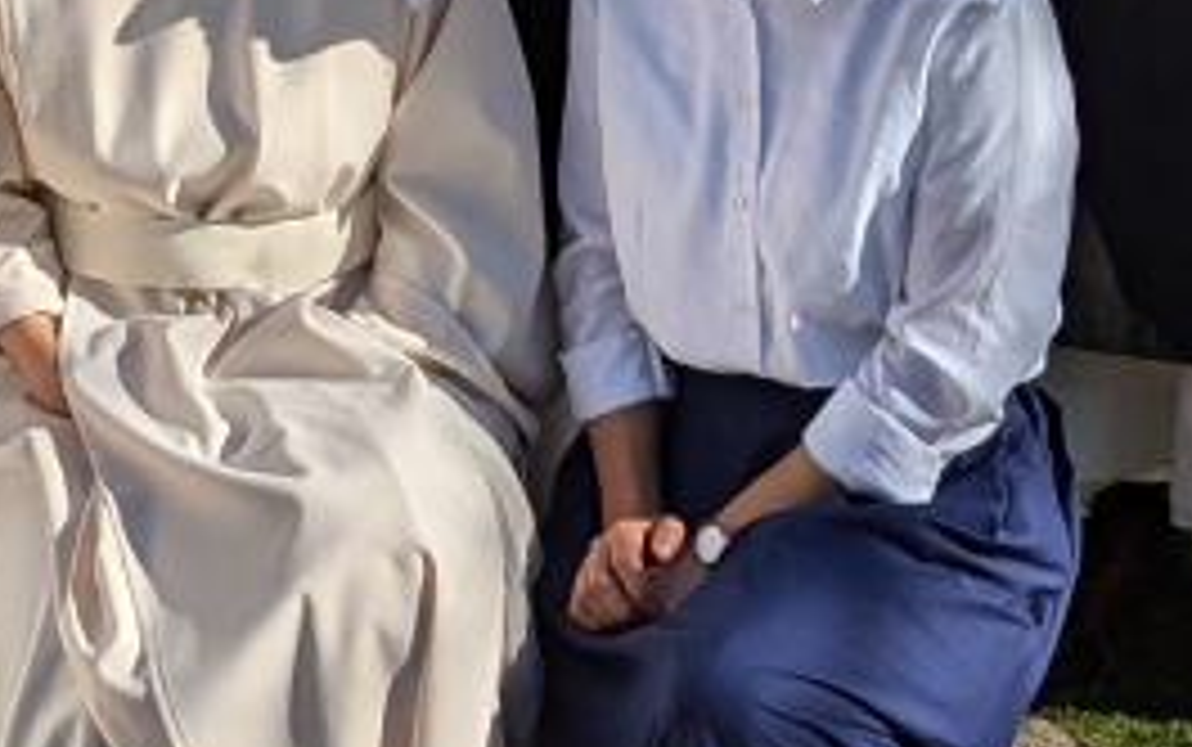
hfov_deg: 20.9
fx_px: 3121
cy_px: -448
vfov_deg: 12.8
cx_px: -13
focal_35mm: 96
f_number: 1.85
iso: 42
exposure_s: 1/3333
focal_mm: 6.81
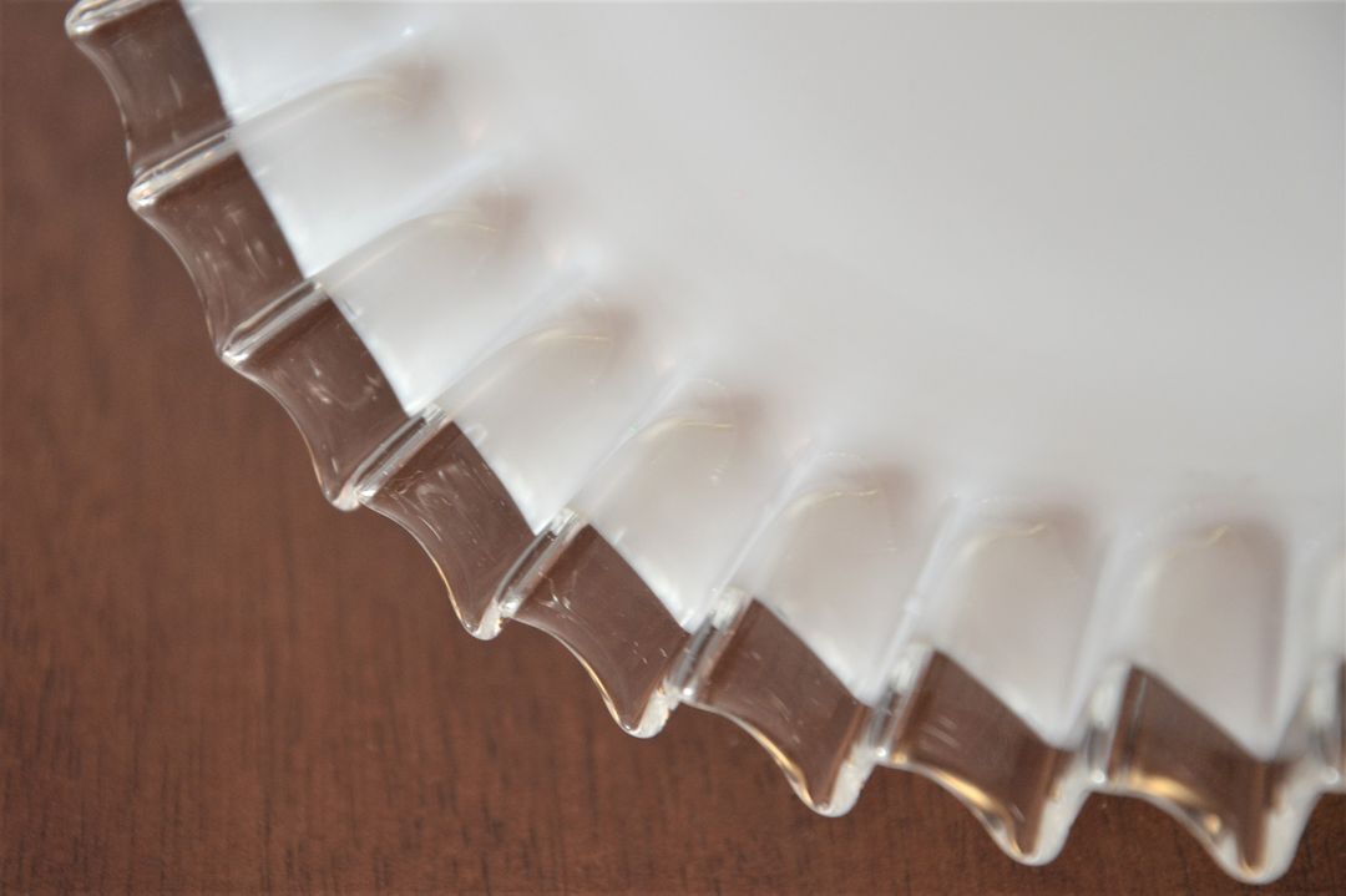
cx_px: 673
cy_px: 448
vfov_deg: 8.7
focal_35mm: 158
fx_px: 5886
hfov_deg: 13.0
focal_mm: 105
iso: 800
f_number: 5.6
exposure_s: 1/125
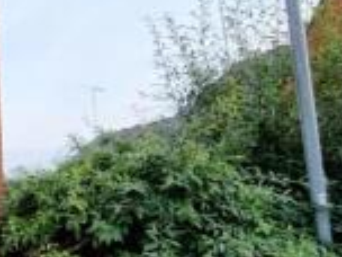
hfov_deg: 27.4
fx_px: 494
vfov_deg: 29.1
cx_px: -163
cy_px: 139
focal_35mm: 50
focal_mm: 2.2
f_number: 2.2
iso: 50
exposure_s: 1/596
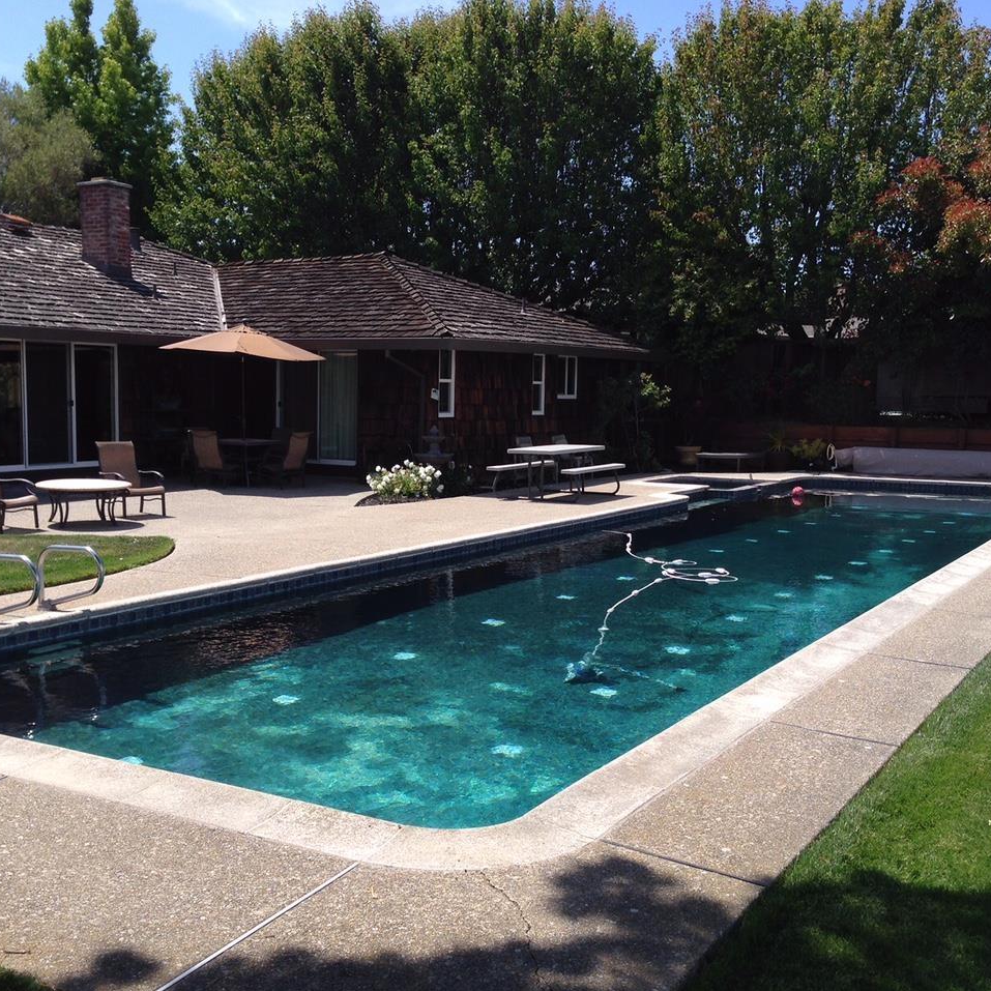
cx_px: 471
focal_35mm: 39
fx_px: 1263
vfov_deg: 42.8
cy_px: 496
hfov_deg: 42.8
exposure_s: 1/1232
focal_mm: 4.12
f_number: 2.4
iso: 50
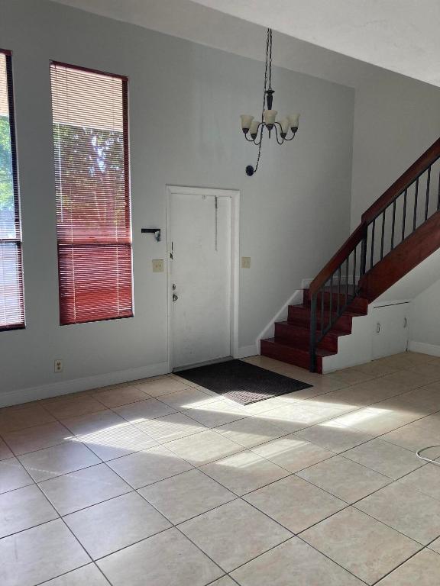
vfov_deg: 63.4
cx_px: 220
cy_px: 293
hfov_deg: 49.7
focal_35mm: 28
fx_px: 475
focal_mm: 3.99
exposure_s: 1/113
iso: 80
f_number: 1.8
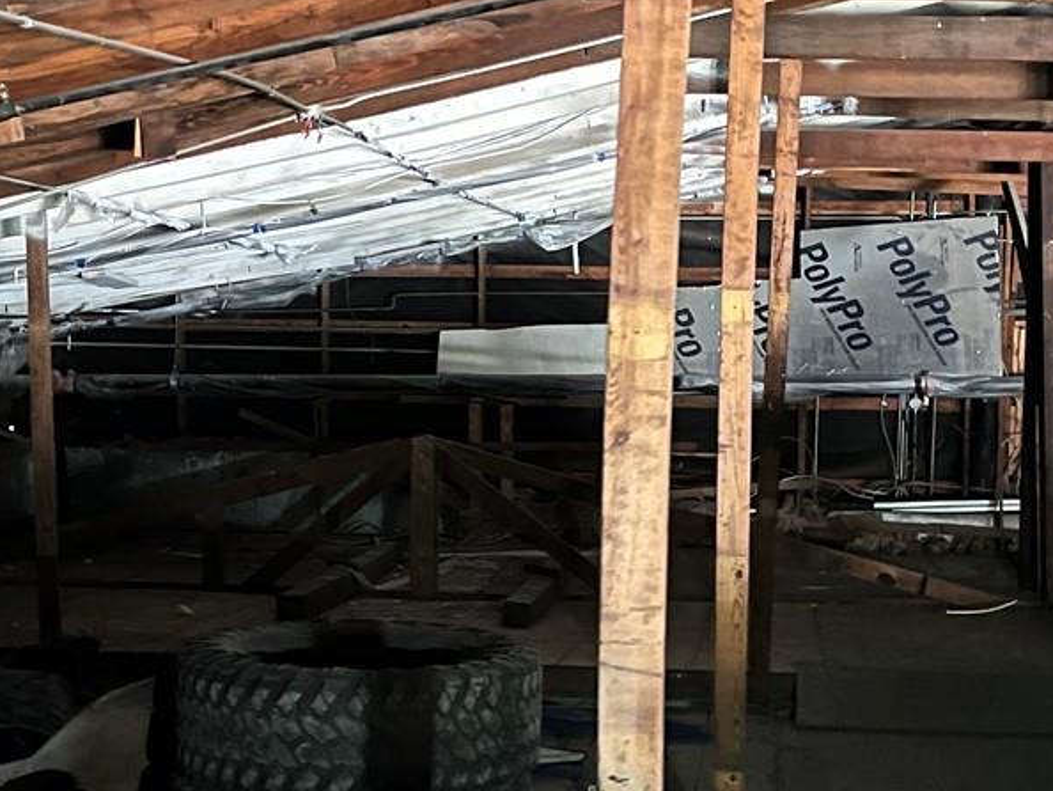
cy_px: 607
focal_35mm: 70
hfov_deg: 27.8
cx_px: 535
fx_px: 2130
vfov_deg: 20.8
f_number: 1.6
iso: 500
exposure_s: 1/12
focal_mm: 5.1
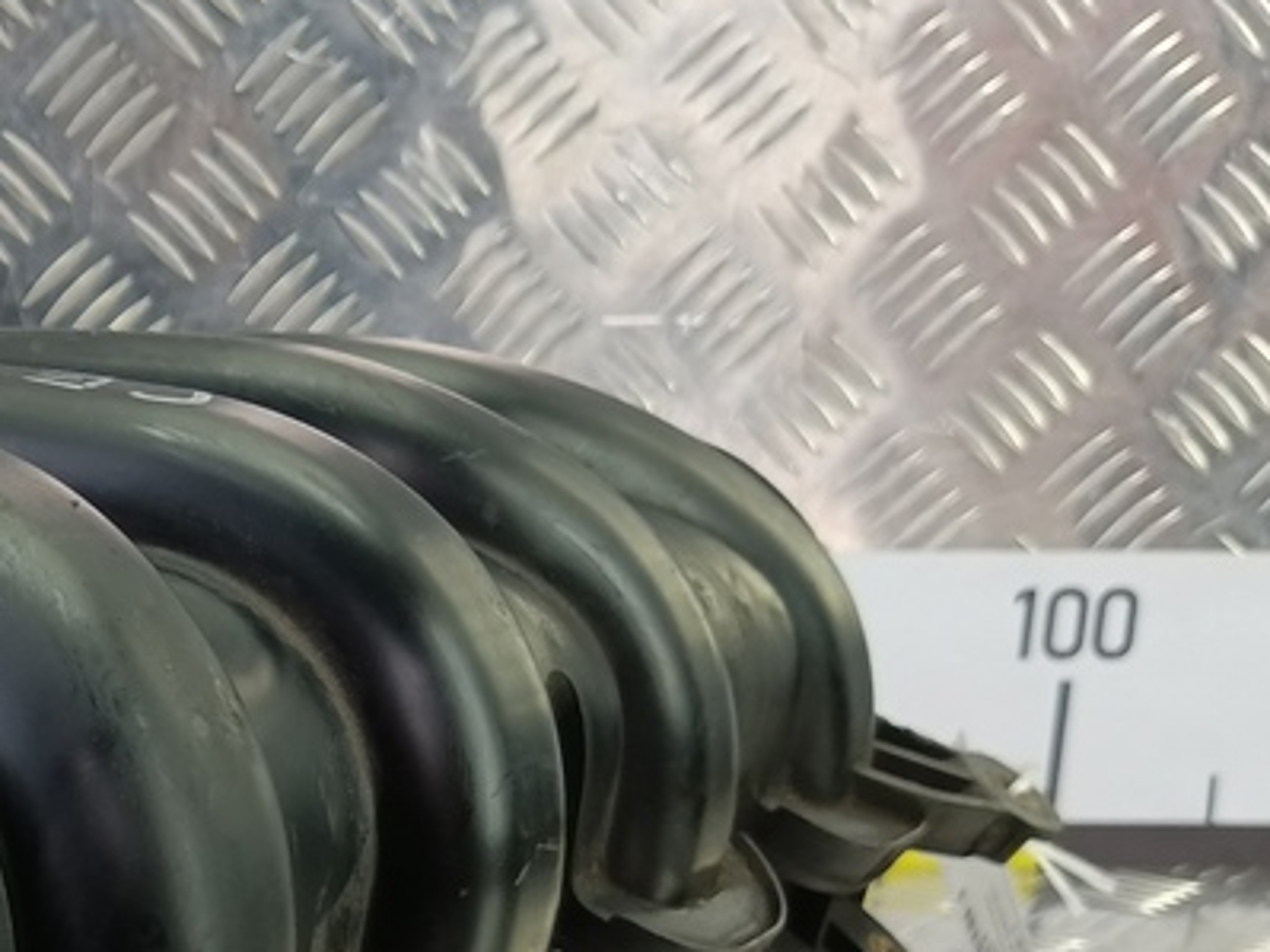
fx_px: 2164
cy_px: 977
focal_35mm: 59
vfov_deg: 23.6
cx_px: -166
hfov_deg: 29.2
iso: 185
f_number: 1.6
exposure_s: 1/50
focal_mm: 4.11
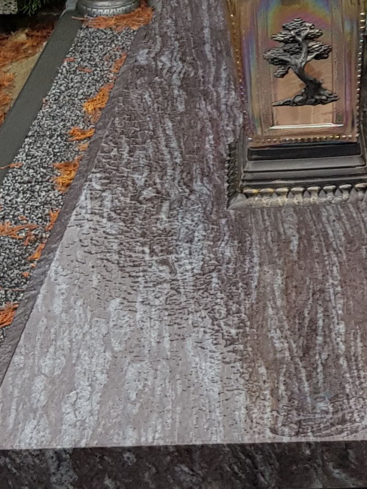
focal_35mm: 116
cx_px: 475
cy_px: 47
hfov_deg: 12.4
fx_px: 1640
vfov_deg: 16.7
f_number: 1.7
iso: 40
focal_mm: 4.3
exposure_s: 1/181
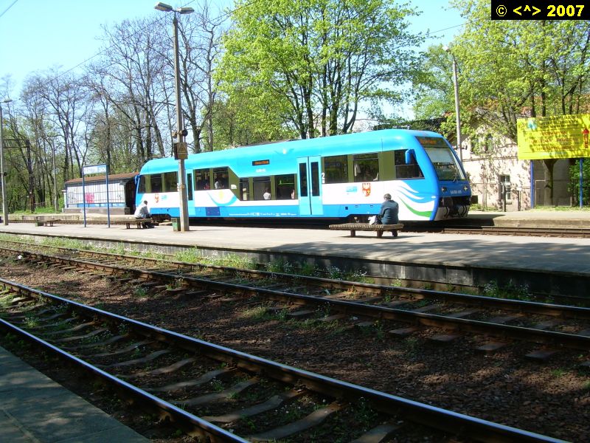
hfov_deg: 49.0
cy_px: 222
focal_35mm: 38
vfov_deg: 37.7
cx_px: 295
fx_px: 648
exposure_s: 1/162
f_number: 4.6
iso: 50
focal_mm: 6.3
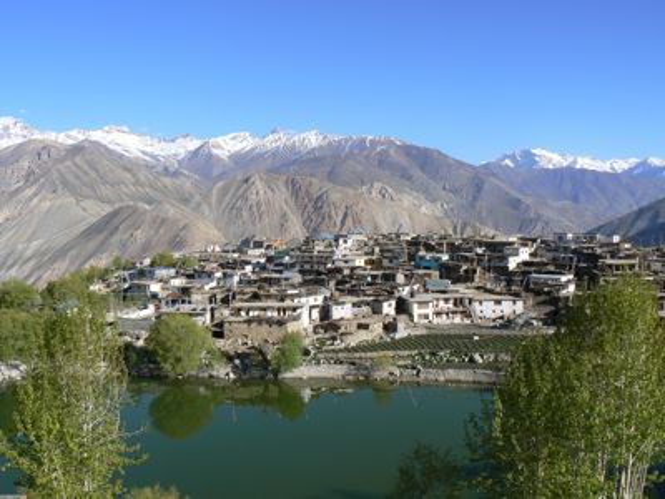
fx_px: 692
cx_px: 332
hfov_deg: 51.4
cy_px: 250
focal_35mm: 36
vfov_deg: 39.7
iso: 80
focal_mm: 6
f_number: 6.3
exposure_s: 1/500
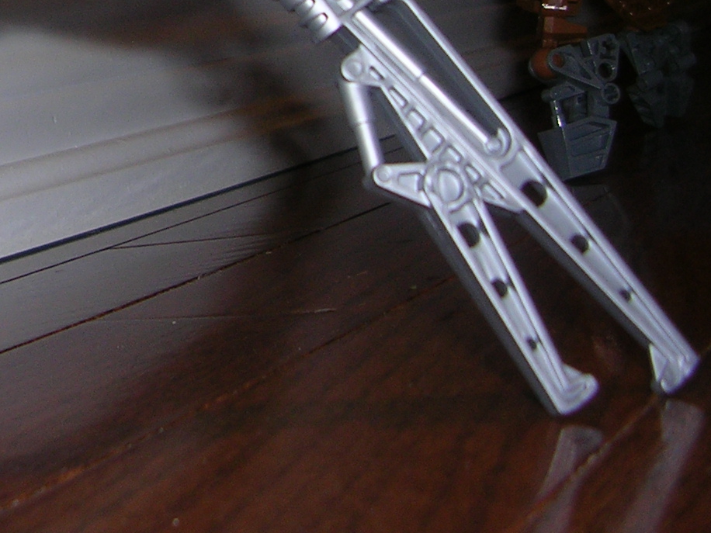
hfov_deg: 21.8
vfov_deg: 16.8
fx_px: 1746
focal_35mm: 85
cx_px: -75
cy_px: -51
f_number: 2.8
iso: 50
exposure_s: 1/60.1
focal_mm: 5.8
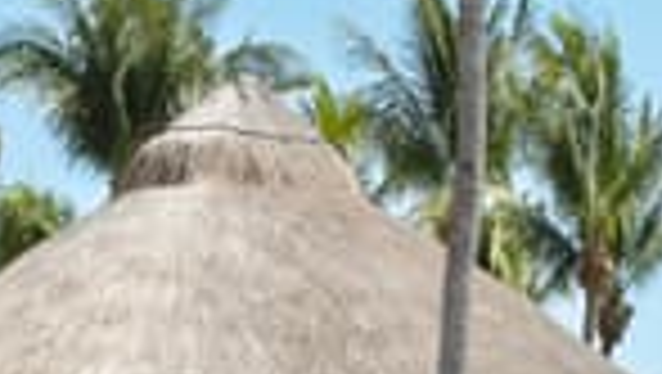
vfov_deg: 7.6
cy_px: 606
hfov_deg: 13.6
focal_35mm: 157
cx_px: 176
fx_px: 2758
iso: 200
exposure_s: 1/500
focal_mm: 29.2
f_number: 5.6
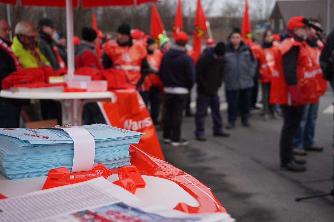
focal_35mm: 51
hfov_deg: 38.9
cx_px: 167
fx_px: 473
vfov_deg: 26.5
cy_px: 111
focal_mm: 34
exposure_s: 1/160
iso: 250
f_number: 5
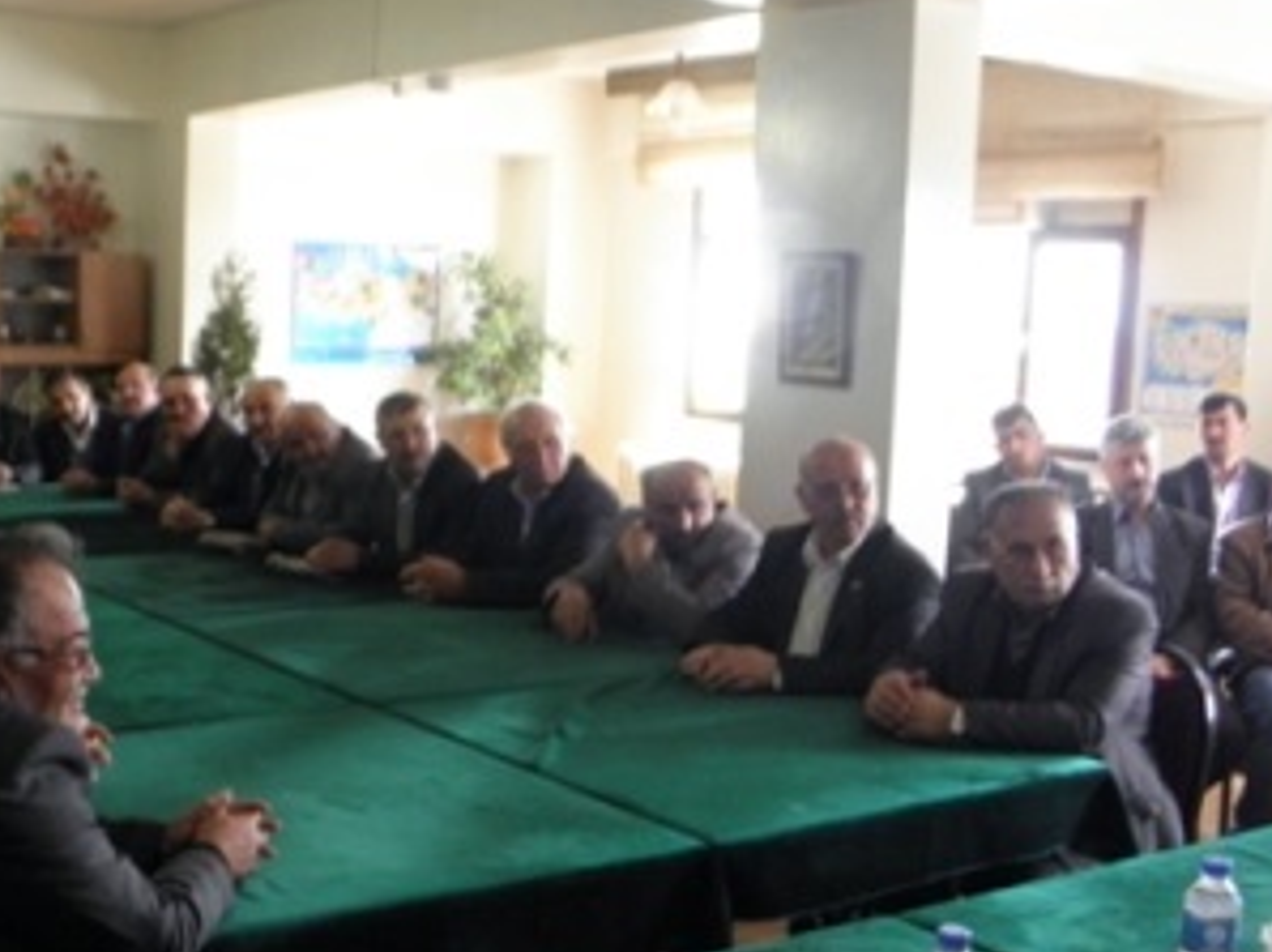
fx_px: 1726
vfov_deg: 30.8
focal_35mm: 47
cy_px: 557
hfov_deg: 39.7
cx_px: 371
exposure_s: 1/10
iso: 200
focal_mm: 5
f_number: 3.5
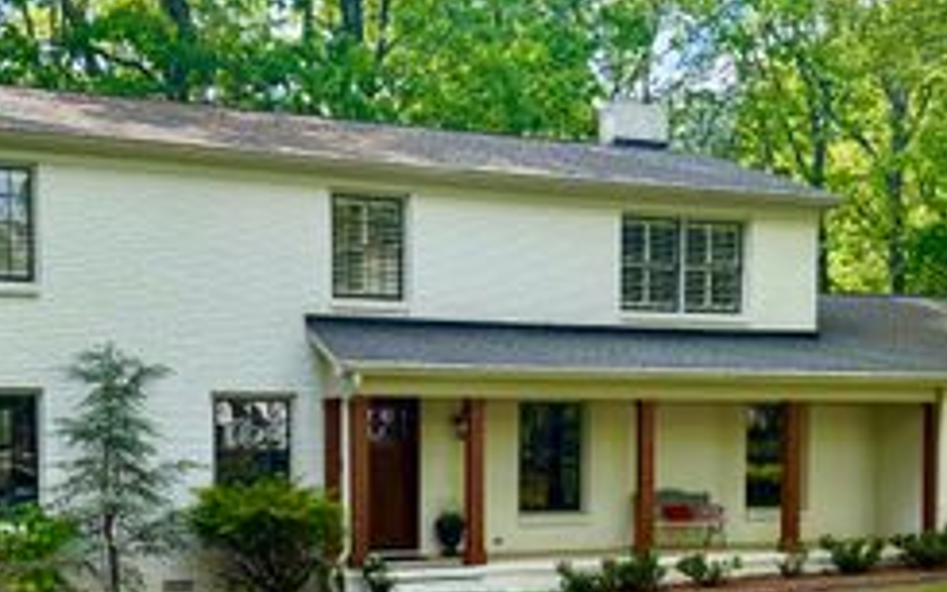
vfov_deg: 24.4
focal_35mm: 52
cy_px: 486
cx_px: 526
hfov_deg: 38.8
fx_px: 1342
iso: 100
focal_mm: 6.76
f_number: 1.78
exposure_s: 1/1106
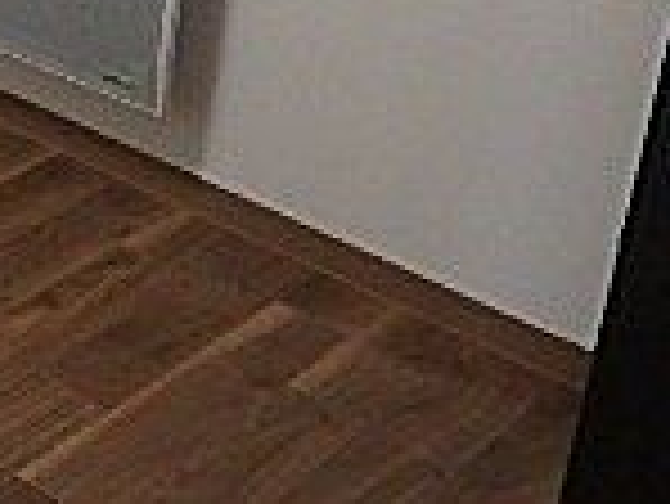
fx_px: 1743
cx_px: -764
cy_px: -320
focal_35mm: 90
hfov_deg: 15.8
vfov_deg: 14.9
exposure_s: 1/30
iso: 250
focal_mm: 3.7
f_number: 3.5
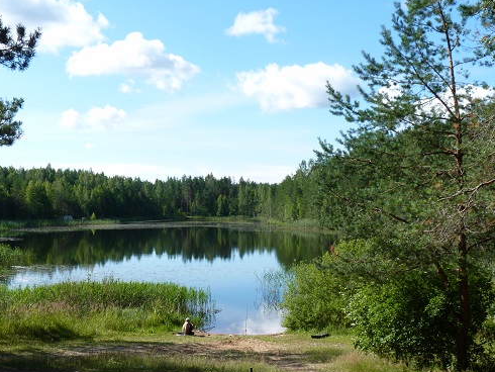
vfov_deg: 28.8
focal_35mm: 50
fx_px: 715
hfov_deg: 37.9
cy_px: 261
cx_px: 187
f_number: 5
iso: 80
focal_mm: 6.2
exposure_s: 1/320
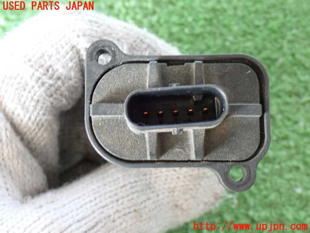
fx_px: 600
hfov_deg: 29.0
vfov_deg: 21.9
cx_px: 155
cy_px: 116
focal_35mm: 67
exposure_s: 1/15
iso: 800
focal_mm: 11.88
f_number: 3.8
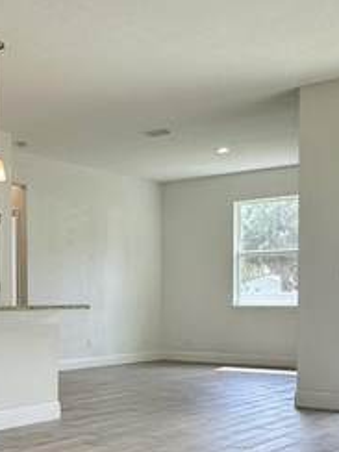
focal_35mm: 55
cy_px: 324
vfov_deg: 34.4
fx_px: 718
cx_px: 48
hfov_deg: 25.9
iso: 50
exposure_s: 1/120
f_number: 2.2
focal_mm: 2.22
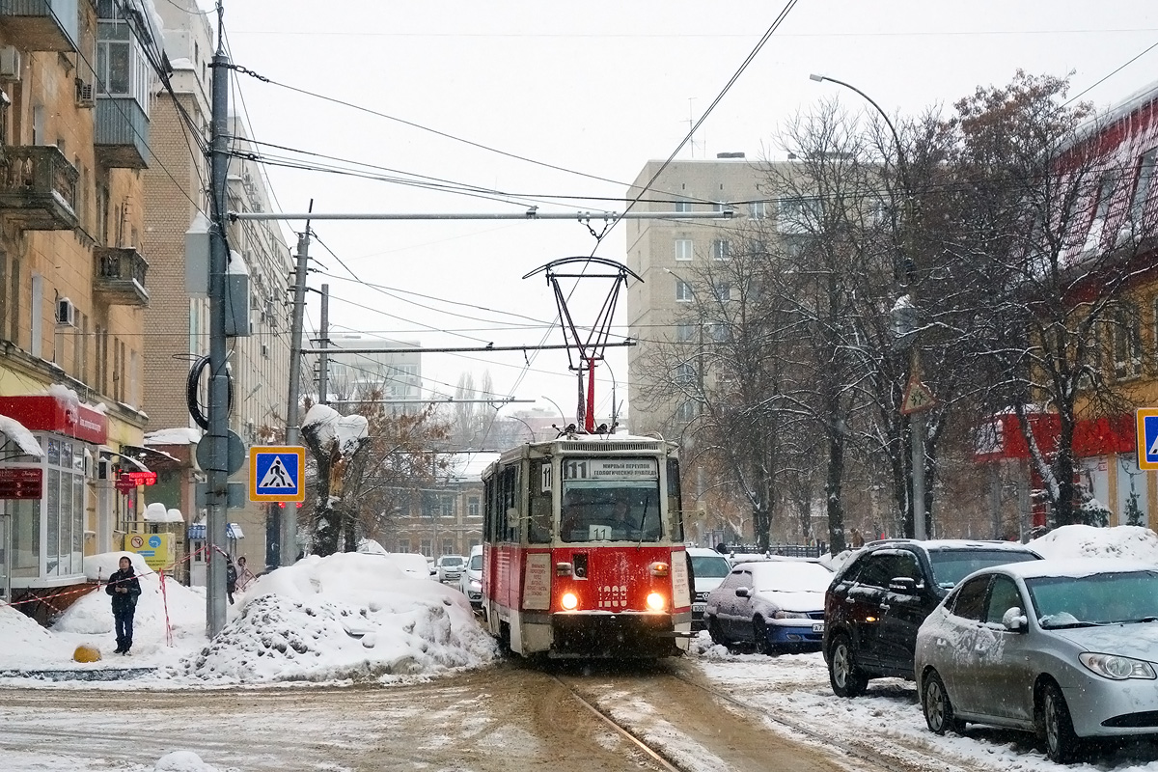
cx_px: 579
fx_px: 1737
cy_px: 386
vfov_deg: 25.1
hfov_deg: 36.9
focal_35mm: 54
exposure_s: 1/500
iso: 320
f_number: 3.5
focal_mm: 19.98
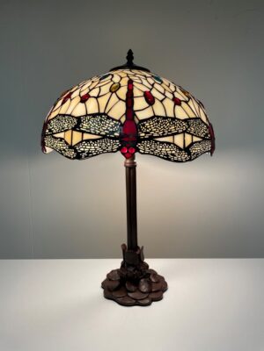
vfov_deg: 67.3
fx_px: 264
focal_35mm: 26
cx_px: 132
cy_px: 176
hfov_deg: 53.1
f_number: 1.6
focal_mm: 4.2
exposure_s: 1/100
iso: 100
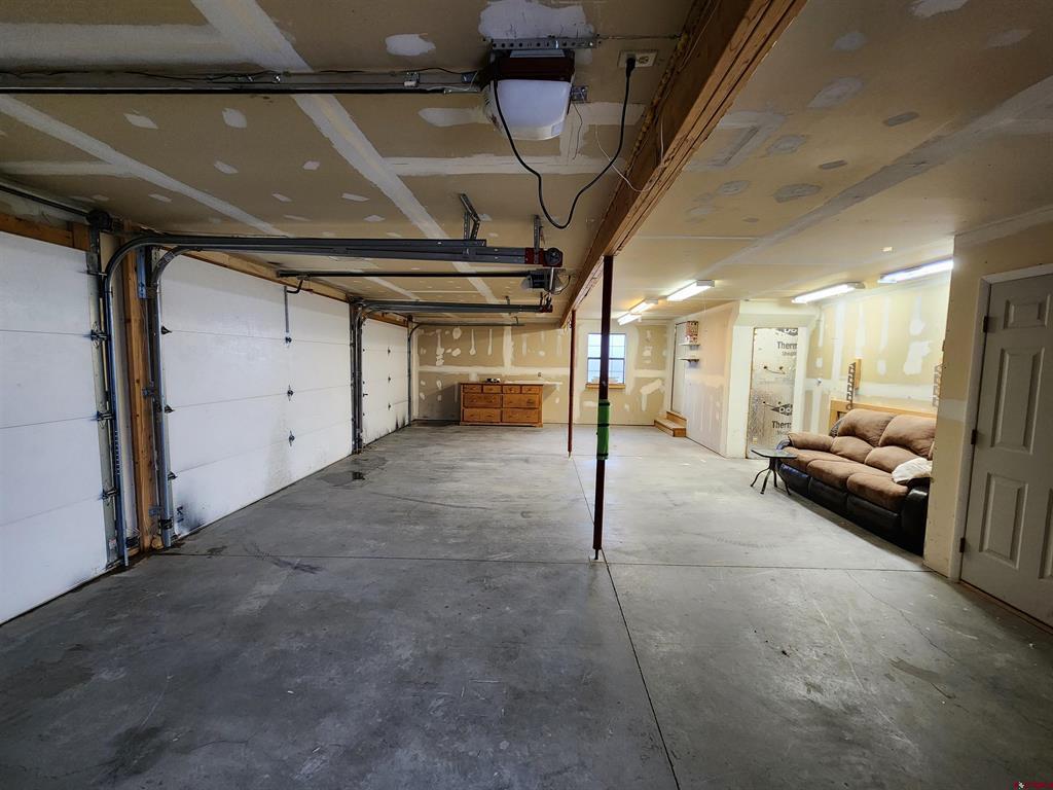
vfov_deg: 89.9
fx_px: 395
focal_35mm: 13
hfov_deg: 106.2
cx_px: 526
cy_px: 395
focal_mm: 2.2
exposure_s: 1/60
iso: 320
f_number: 2.2
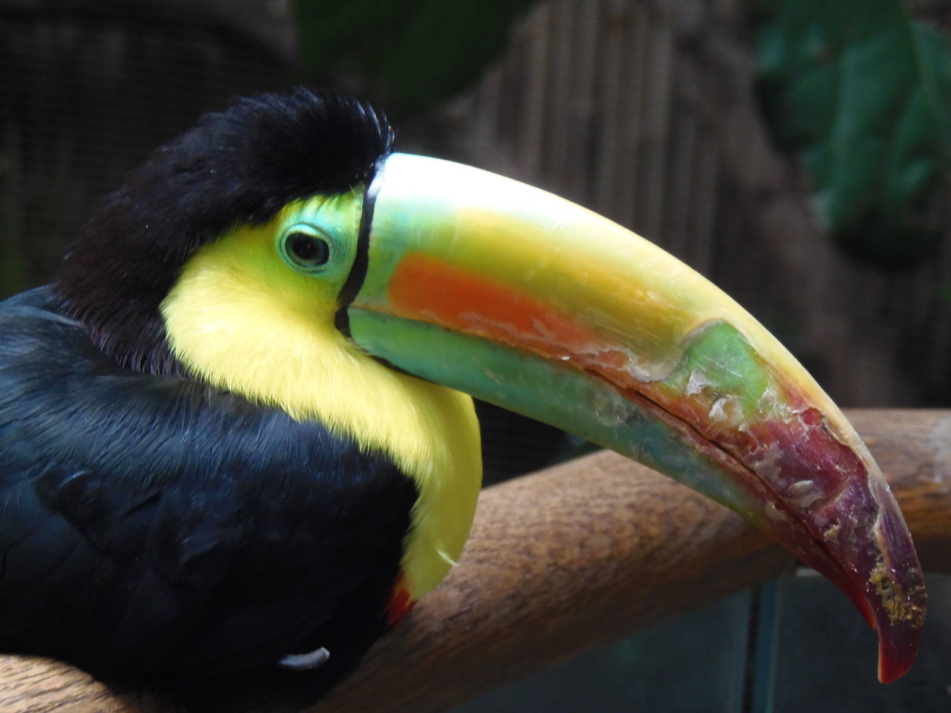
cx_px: 476
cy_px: 356
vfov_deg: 9.3
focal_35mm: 159
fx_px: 4368
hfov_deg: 12.4
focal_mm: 29.4
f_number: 4.8
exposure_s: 1/50
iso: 200
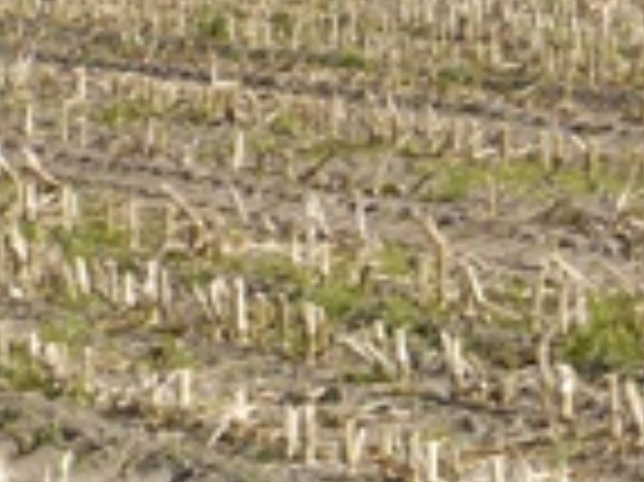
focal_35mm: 257
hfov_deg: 7.6
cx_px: 1013
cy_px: -360
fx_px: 4777
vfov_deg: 5.7
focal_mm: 23
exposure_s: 1/400
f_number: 13
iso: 400
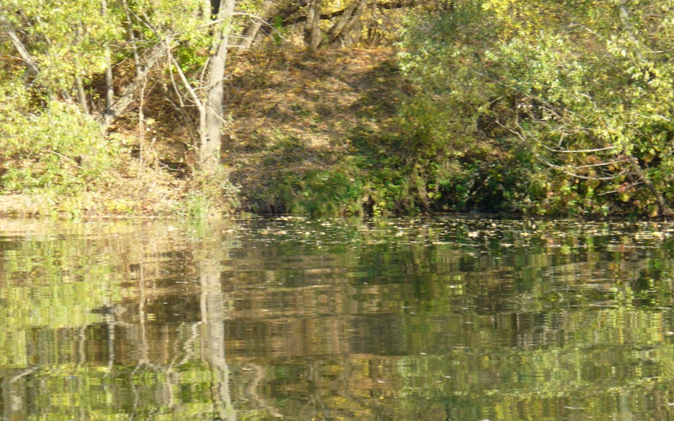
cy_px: 184
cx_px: 336
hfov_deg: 13.3
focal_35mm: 157
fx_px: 2884
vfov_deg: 8.4
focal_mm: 24.3
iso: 80
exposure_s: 1/200
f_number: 3.9
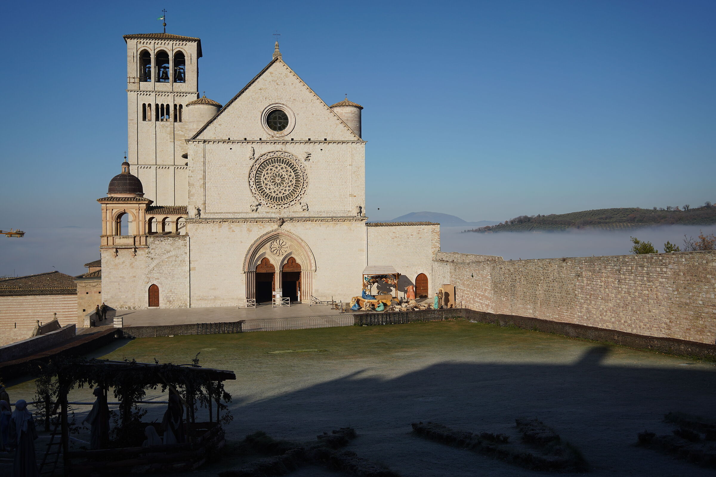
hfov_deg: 54.4
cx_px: 358
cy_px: 238
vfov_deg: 37.9
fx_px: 696
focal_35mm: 35
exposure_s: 1/2000
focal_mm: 35
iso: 100
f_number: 5
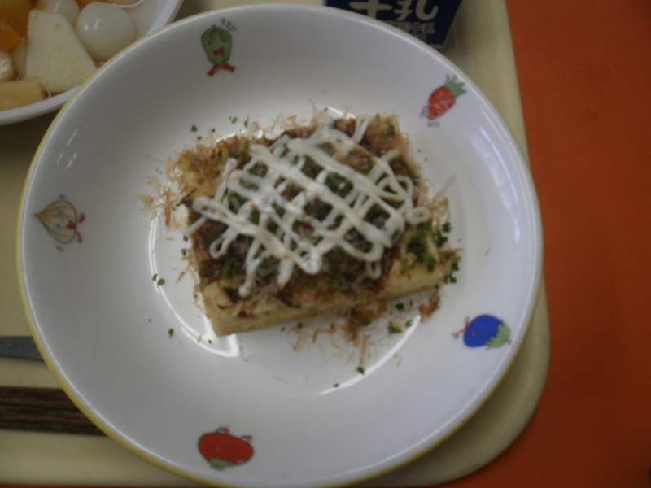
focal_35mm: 26
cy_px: 244
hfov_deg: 67.3
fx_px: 489
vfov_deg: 53.1
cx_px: 326
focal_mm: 4.65
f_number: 2.6
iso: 100
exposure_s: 1/80
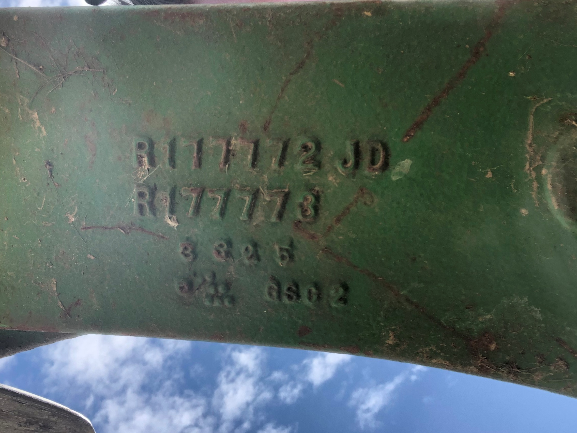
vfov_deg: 44.2
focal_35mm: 32
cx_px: 288
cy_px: 216
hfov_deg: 56.8
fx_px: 533
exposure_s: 1/179
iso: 20
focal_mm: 2.87
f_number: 2.2
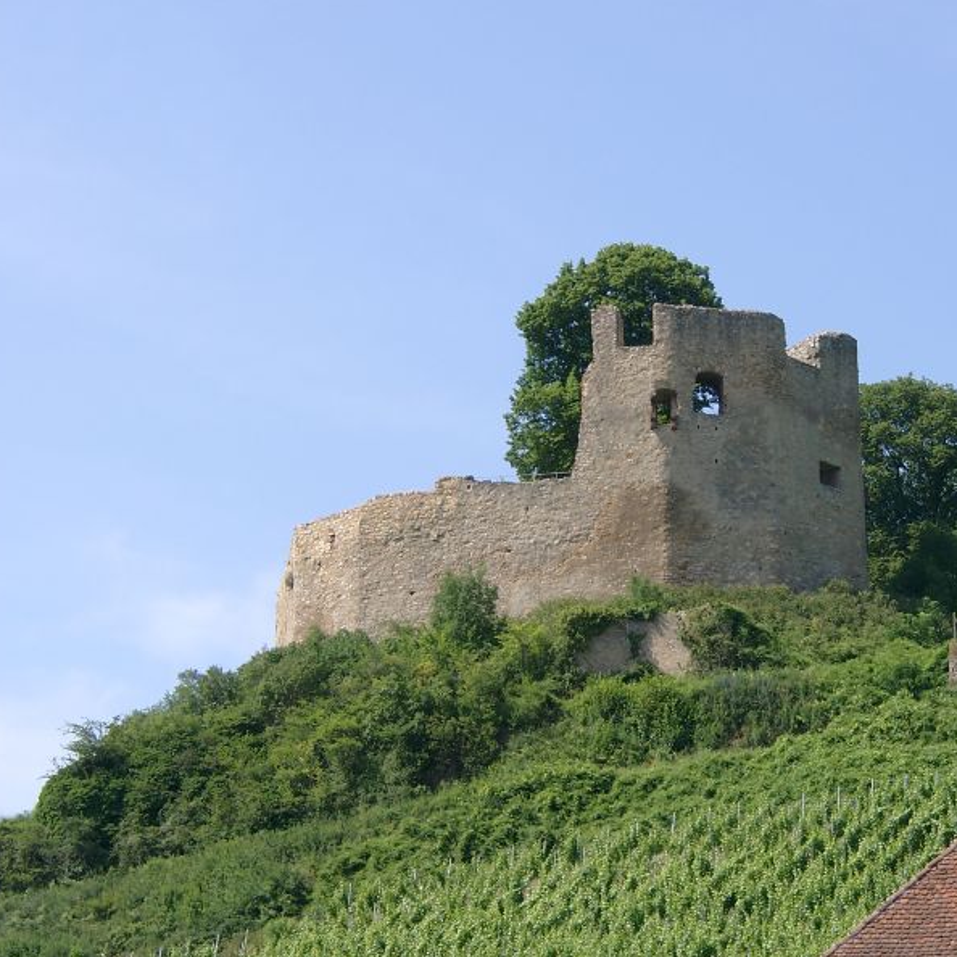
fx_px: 3722
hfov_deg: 14.6
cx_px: 625
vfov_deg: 14.7
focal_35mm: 119
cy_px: 477
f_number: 4
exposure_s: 1/389
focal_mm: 20.74
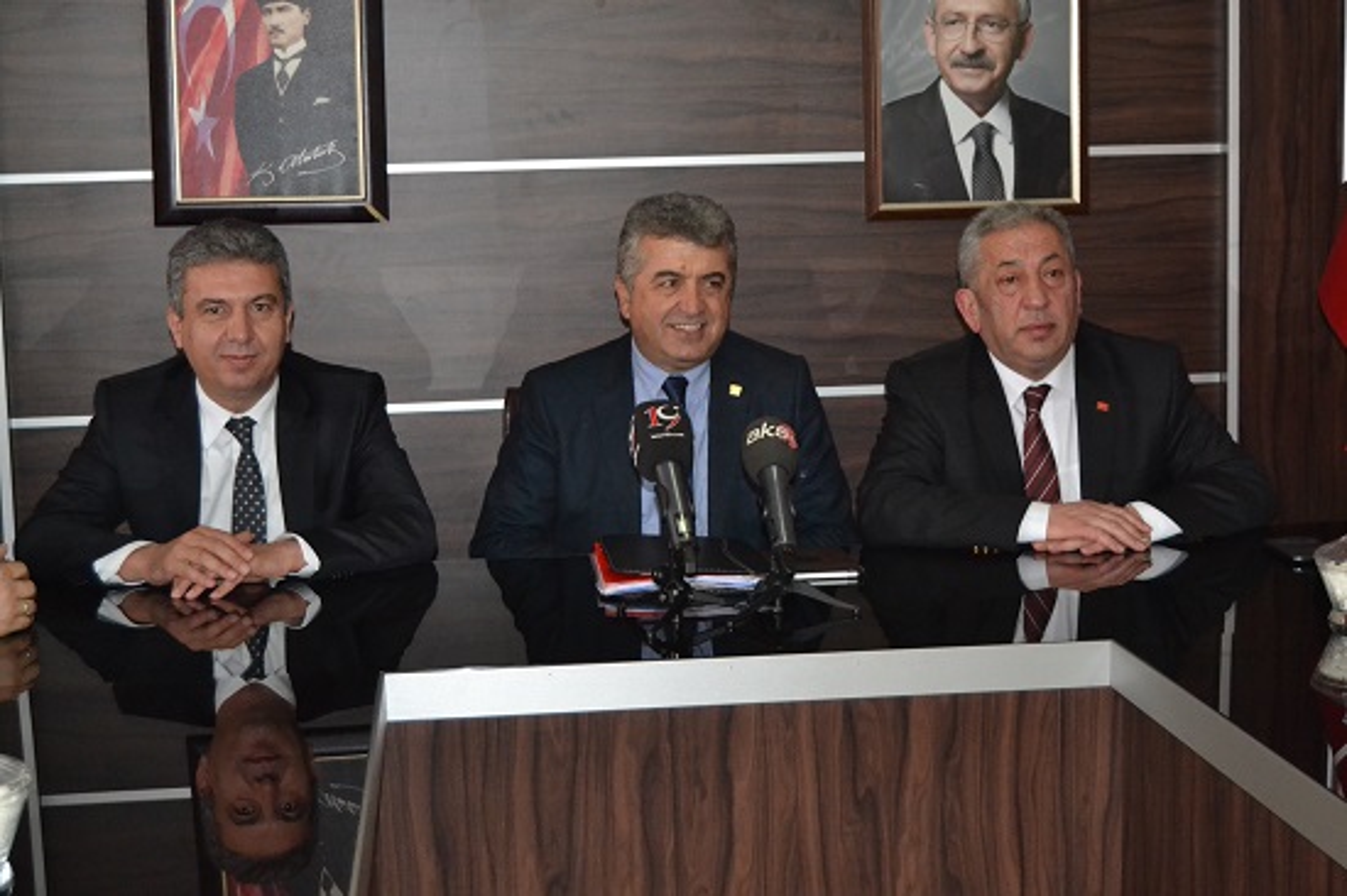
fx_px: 2131
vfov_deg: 23.8
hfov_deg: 35.1
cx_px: 674
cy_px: 448
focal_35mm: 57
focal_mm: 38
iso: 3200
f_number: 4.8
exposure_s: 1/60
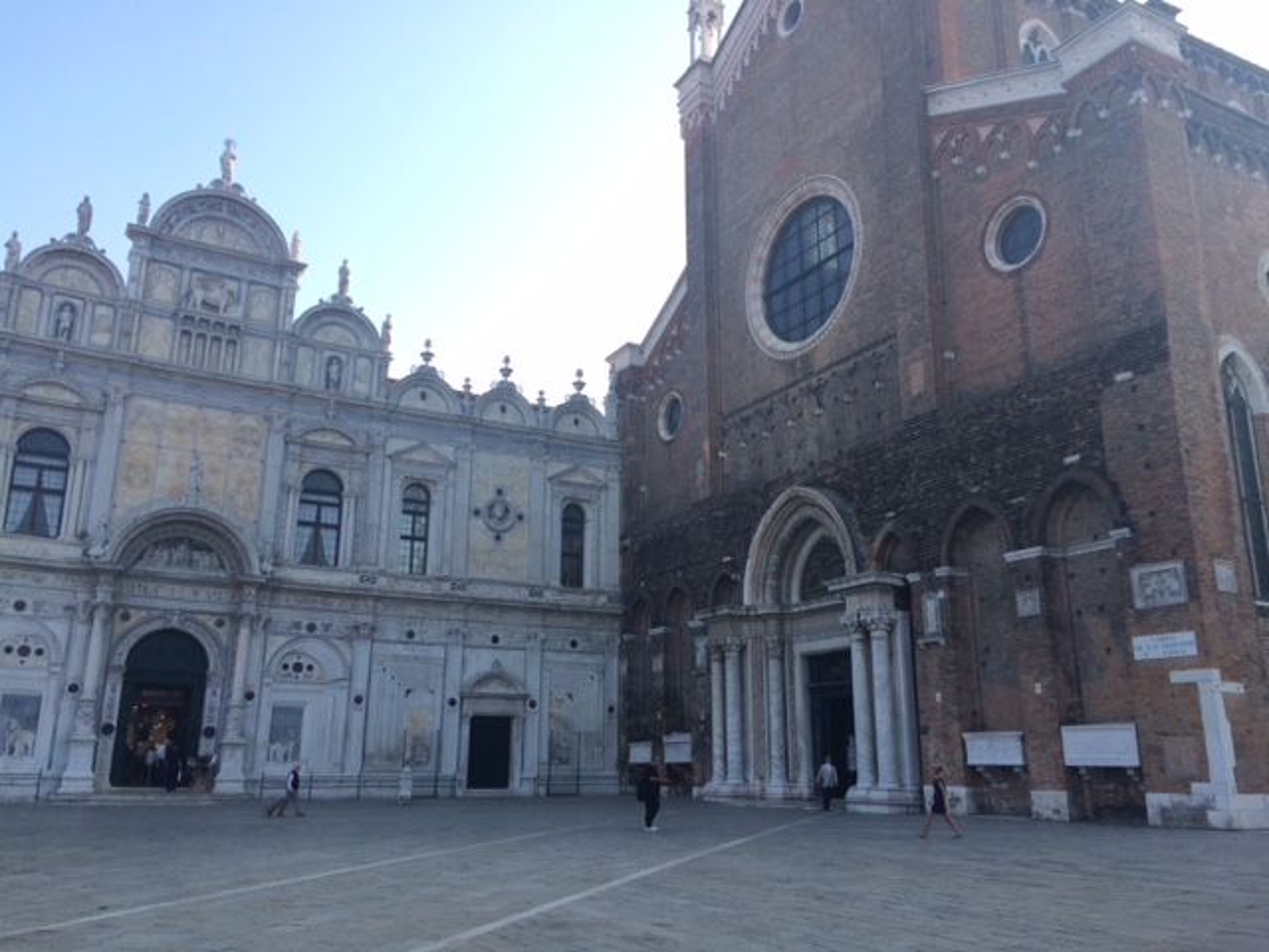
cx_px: 634
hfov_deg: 61.7
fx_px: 1063
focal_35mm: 29
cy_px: 476
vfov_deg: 48.2
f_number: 2.2
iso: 32
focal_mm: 4.15
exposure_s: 1/519
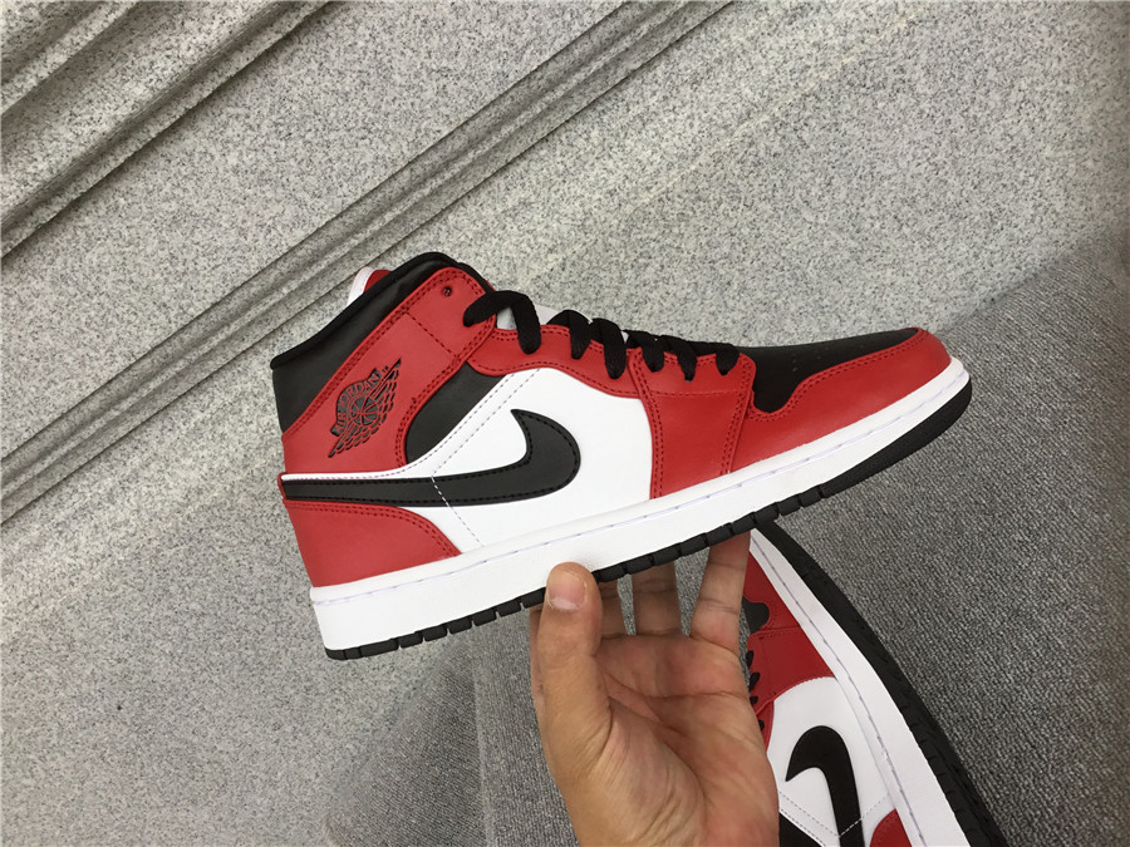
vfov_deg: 45.4
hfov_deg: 58.4
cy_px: 424
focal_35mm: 31
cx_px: 565
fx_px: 1012
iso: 40
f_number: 2.4
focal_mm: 3.3
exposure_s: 1/100
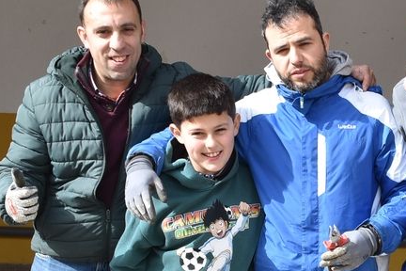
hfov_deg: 19.6
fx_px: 1128
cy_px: 270
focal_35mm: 100
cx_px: 442
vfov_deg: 13.5
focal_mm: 24
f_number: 8
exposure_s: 1/250
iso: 280
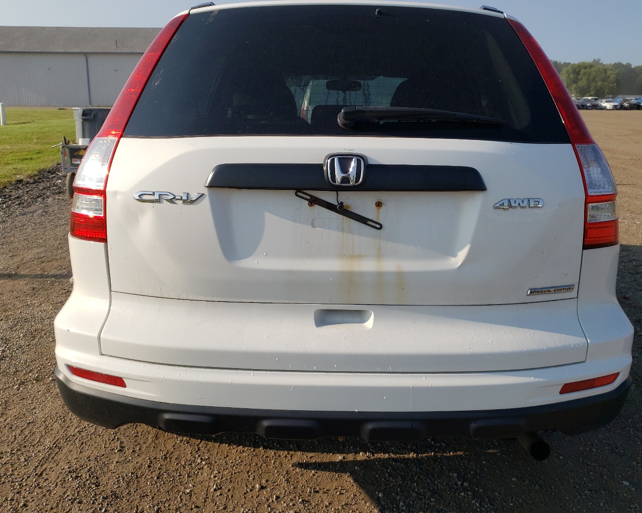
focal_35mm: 31
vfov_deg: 47.1
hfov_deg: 57.1
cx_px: 350
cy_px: 232
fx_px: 589
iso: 50
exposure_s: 1/5000
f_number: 1.5
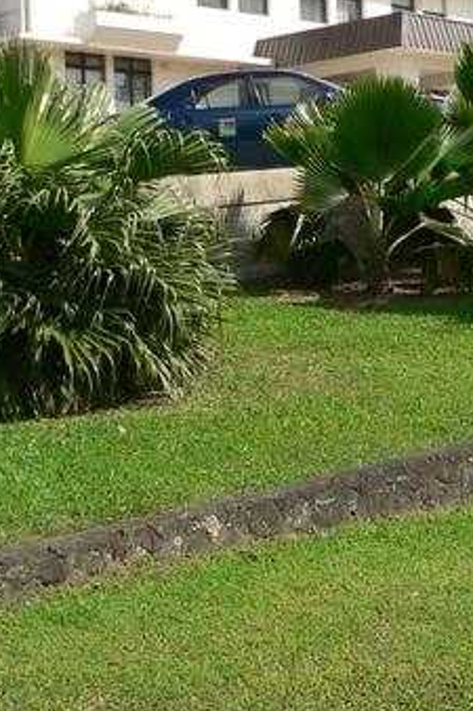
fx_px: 1401
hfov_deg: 18.4
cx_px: 526
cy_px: 261
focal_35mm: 71
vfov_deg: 28.3
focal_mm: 6
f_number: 4.6
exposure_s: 1/500
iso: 80
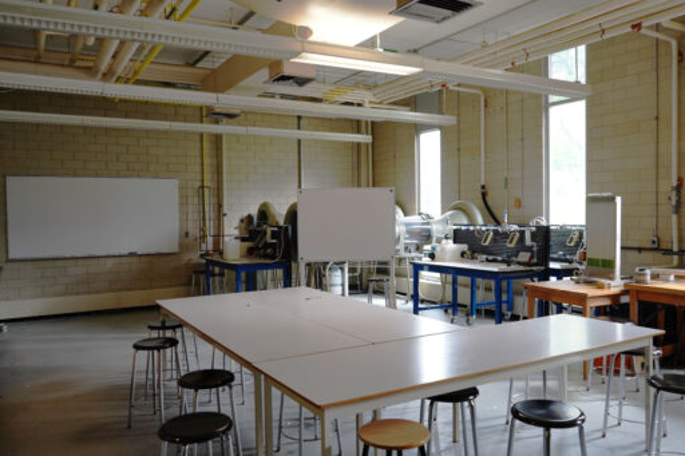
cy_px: 228
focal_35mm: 28
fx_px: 533
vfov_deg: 46.4
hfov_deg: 65.5
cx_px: 342
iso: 1600
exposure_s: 1/160
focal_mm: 28
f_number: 3.5
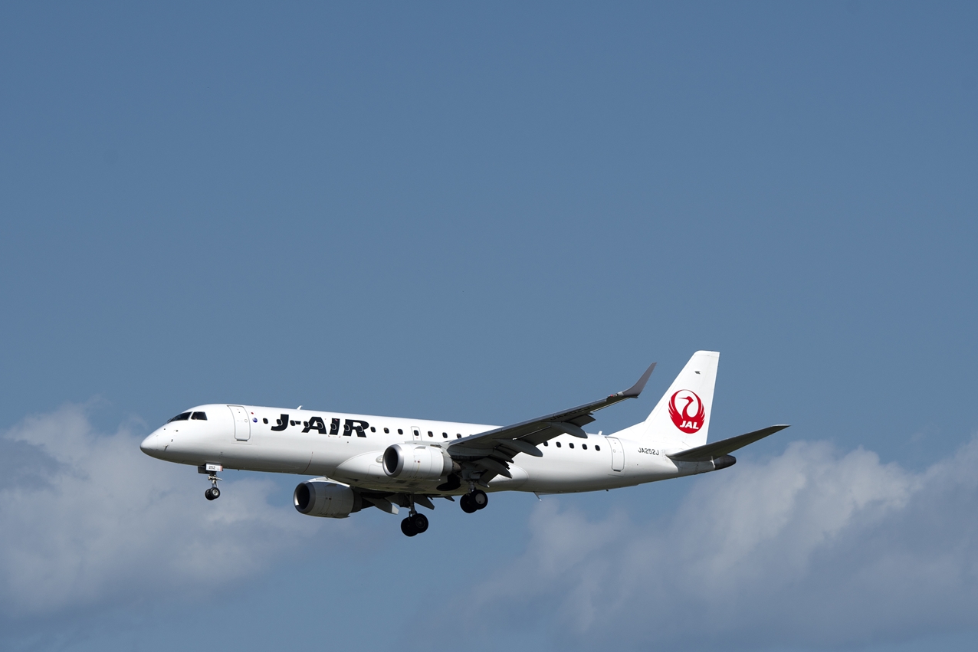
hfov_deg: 5.5
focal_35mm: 376
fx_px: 10215
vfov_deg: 3.7
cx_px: 488
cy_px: 326
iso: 160
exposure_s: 1/1600
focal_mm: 250
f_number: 8
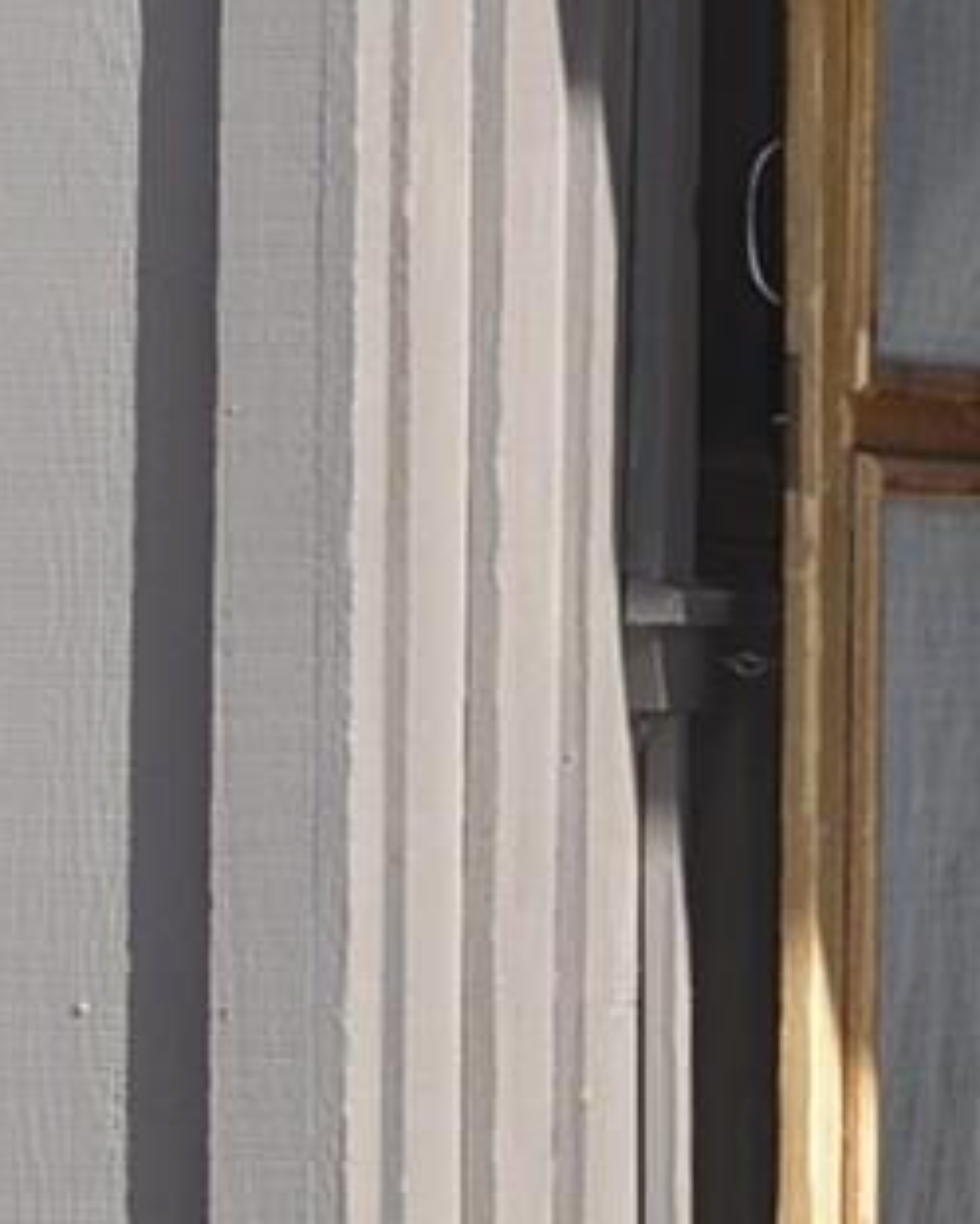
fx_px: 9059
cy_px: 563
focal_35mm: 250
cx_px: 2237
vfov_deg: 7.7
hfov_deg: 6.0
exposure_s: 1/200
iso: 100
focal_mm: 24
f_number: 7.1
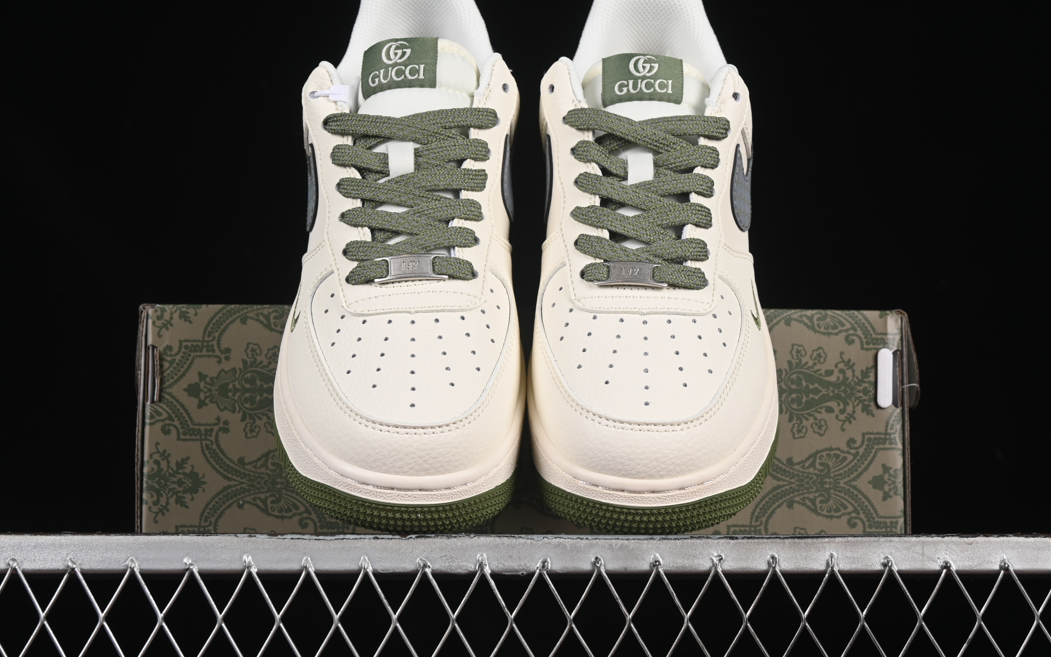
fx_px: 2205
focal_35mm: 77
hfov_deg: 26.8
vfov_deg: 16.9
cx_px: 529
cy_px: 312
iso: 160
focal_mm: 50
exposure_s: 1/80
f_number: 8
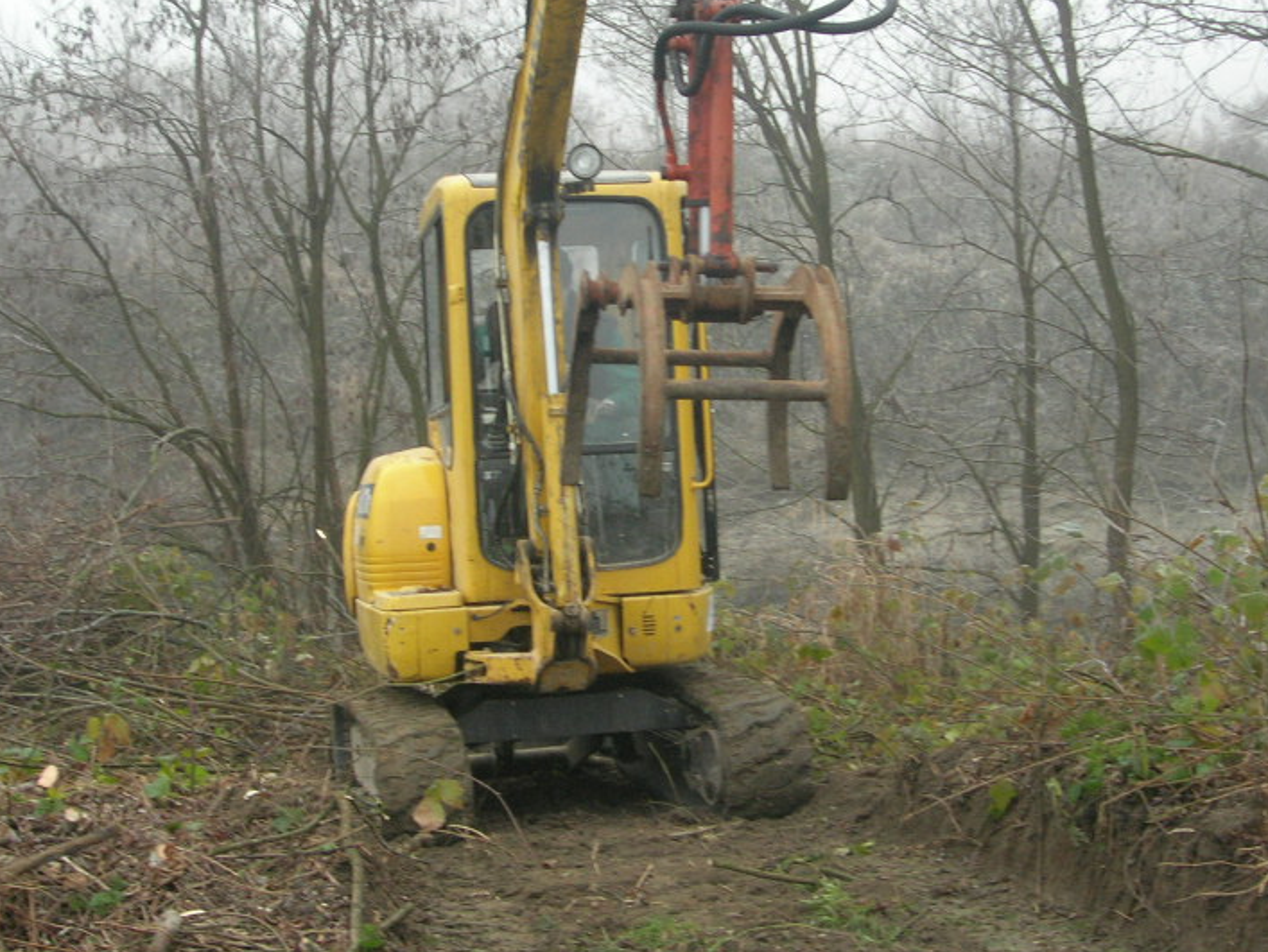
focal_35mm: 55
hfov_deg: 34.9
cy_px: 384
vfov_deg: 26.5
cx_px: 674
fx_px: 2016
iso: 100
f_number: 4.8
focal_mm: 7.8
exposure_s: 1/130
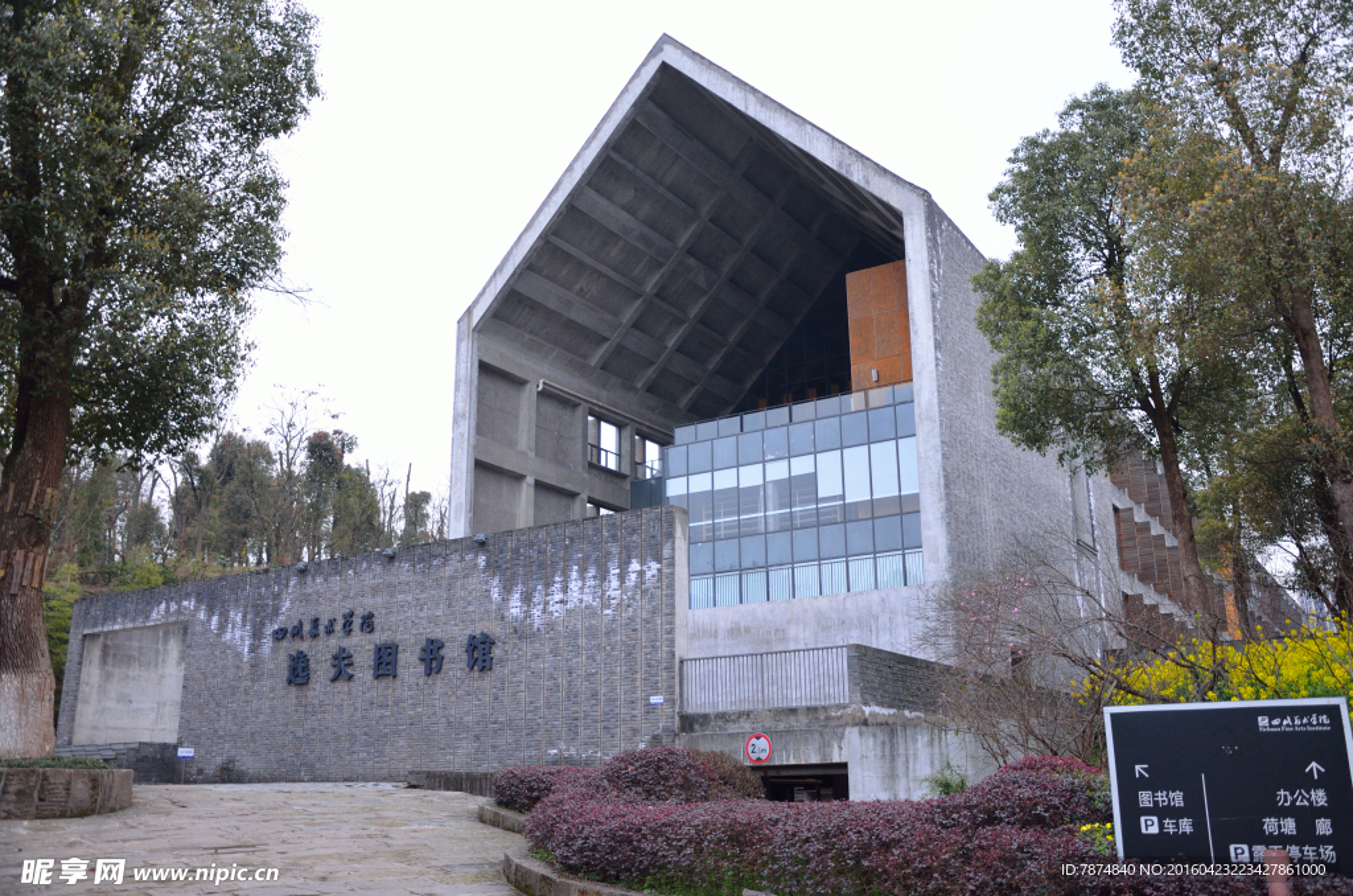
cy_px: 448
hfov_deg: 59.6
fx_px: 1181
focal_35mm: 32
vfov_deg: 41.5
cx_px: 676
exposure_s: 1/200
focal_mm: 21
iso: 800
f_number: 4
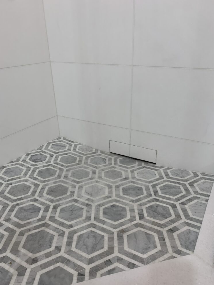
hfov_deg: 51.4
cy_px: 147
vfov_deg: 65.3
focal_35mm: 27
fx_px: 222
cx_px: 106
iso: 64
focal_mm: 4.25
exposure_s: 1/120
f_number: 1.8
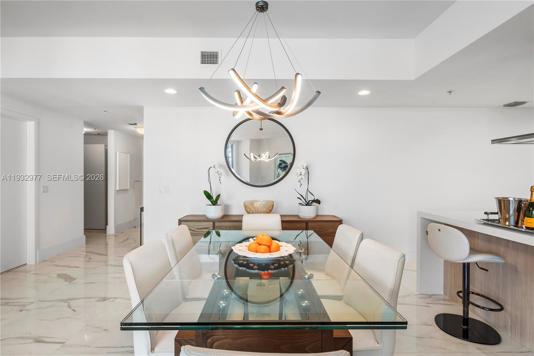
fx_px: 252
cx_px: 267
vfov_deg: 70.4
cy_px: 178
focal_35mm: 17
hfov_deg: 93.3
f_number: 8
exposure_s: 1/30
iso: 320
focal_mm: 17
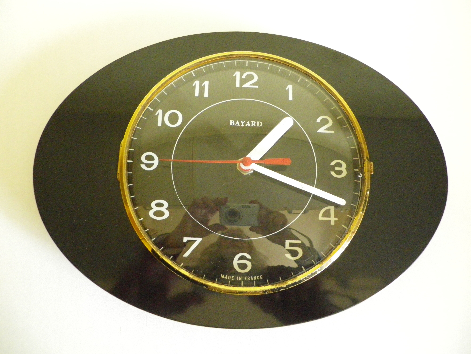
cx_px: 236
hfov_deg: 63.4
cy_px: 177
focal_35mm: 28
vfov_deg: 49.7
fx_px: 381
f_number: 2.6
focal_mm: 4.9
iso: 800
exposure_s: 1/60
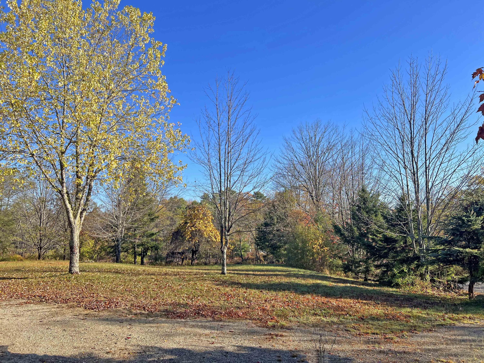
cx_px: 242
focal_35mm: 26
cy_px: 182
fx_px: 364
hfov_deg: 67.3
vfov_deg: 53.1
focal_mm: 5.7
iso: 50
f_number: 1.5
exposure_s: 1/2123
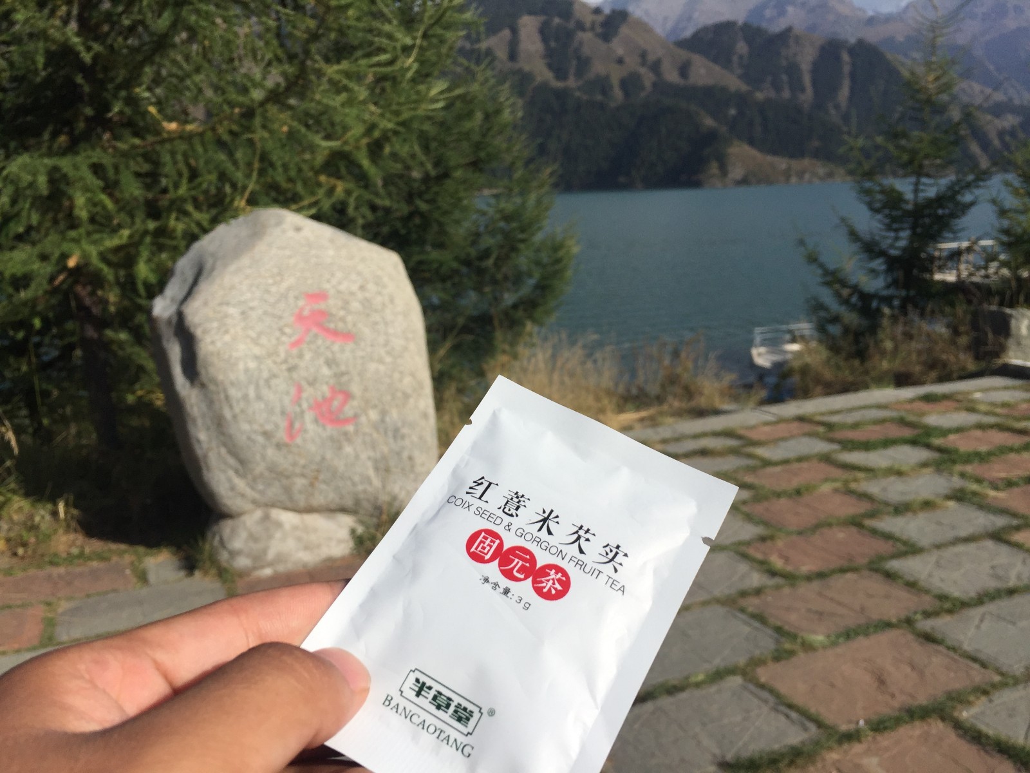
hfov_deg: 61.7
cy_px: 386
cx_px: 515
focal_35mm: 29
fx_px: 863
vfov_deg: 48.2
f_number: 2.2
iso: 32
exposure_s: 1/4405
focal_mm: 4.15
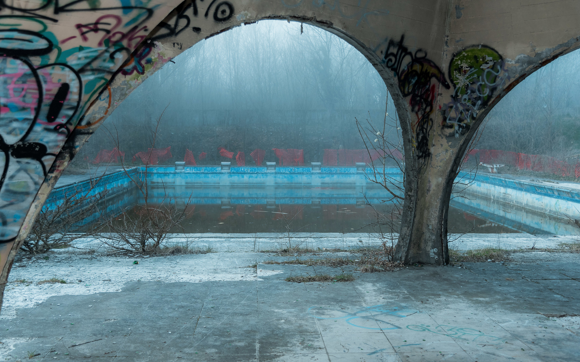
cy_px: 186
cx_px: 290
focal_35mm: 39
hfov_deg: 50.4
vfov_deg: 32.8
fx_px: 616
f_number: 4
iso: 400
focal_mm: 38
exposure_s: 1/640
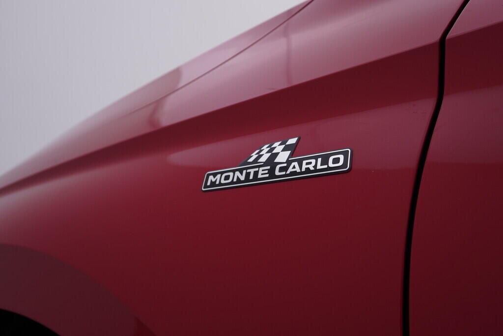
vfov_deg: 36.9
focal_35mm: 36
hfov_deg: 53.1
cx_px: 252
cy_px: 168
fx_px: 503
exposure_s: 1/125
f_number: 5
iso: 125
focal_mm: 24
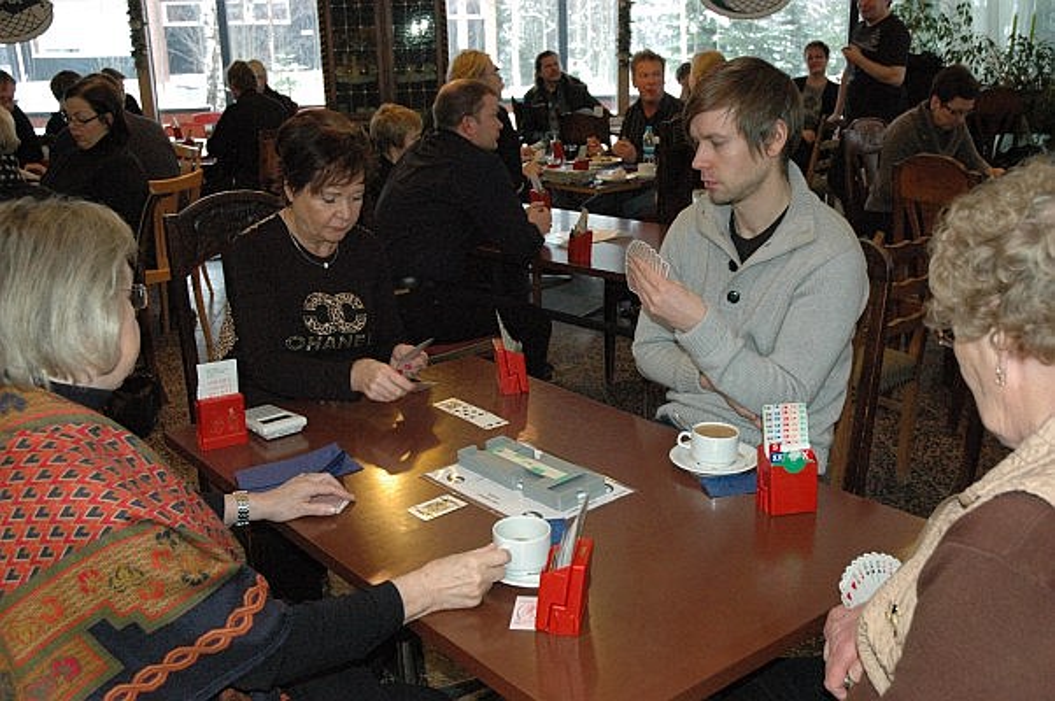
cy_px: 350
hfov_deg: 51.3
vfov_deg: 35.4
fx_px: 1098
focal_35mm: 38
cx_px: 528
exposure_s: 1/60
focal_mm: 25
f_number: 5
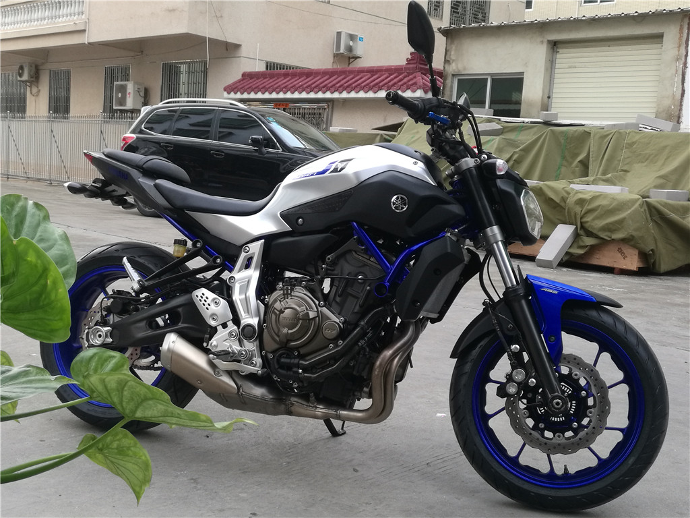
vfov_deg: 35.1
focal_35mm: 41
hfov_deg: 45.8
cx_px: 345
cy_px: 259
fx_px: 817
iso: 50
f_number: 2
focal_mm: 4.04
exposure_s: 1/197
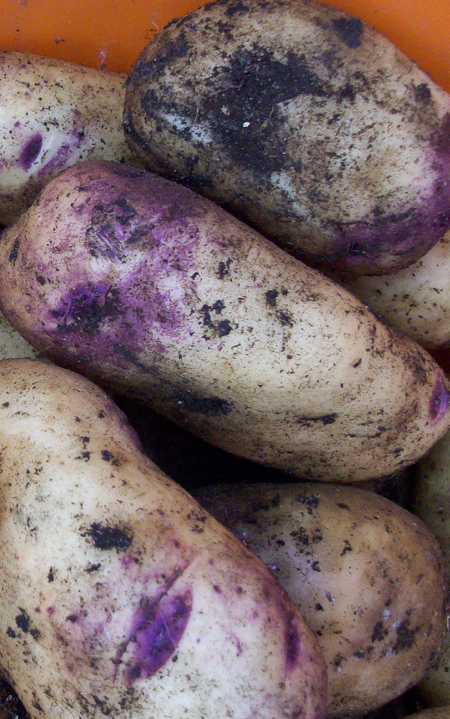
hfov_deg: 22.7
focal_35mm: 55
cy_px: 327
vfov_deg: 36.9
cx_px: 4
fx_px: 1079
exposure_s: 1/128
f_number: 2.8
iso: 176
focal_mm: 5.7
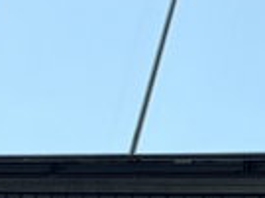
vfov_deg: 5.3
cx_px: -86
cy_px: 463
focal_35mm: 274
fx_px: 2096
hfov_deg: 7.2
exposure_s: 1/366
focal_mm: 6.76
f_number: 1.78
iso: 80
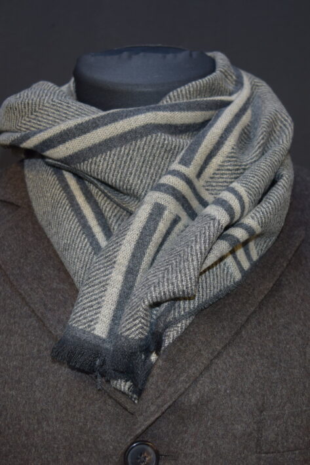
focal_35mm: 36
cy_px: 232
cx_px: 155
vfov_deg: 53.1
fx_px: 465
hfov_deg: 36.9
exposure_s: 1/60
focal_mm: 24
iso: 500
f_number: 4
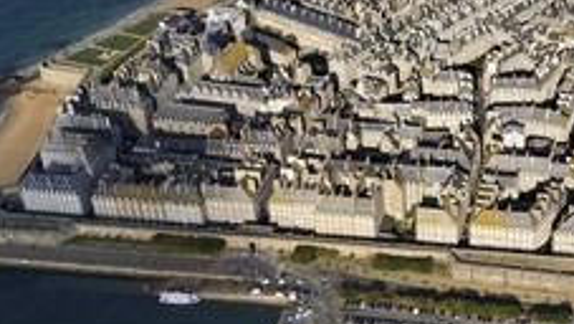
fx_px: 914
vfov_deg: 20.0
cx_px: 526
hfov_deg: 32.9
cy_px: 106
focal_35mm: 60
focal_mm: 31
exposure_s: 1/1000
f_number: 9
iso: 400
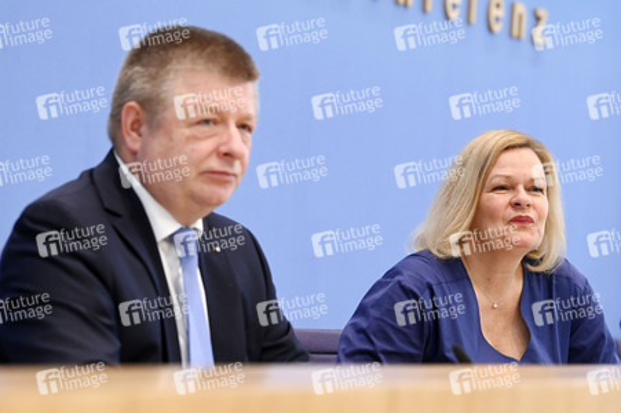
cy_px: 206
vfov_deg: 14.4
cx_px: 310
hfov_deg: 21.5
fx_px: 1638
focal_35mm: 95
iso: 4000
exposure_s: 1/1000
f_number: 4.5
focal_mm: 95
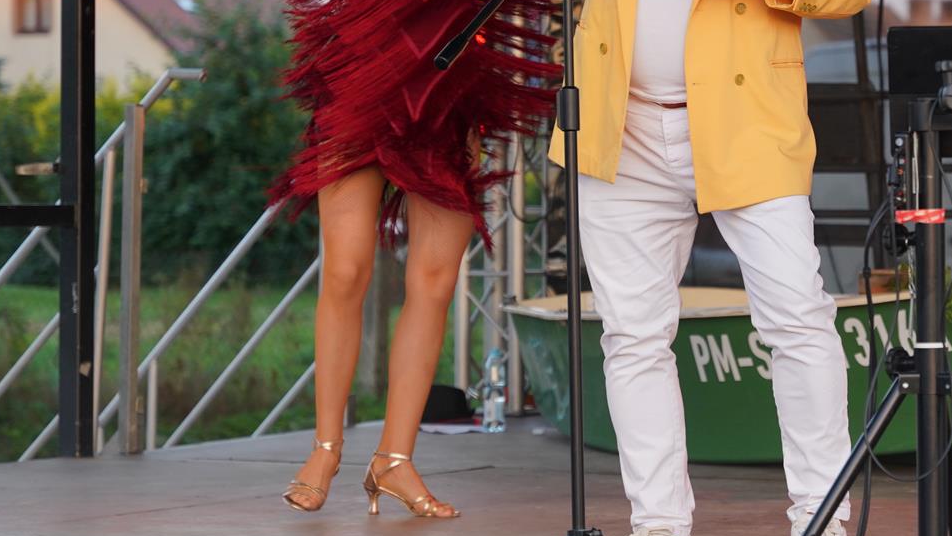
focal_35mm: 154
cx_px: 815
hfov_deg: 13.9
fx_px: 3888
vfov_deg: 7.9
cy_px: 46
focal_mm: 70
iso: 800
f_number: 3.5
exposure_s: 1/400
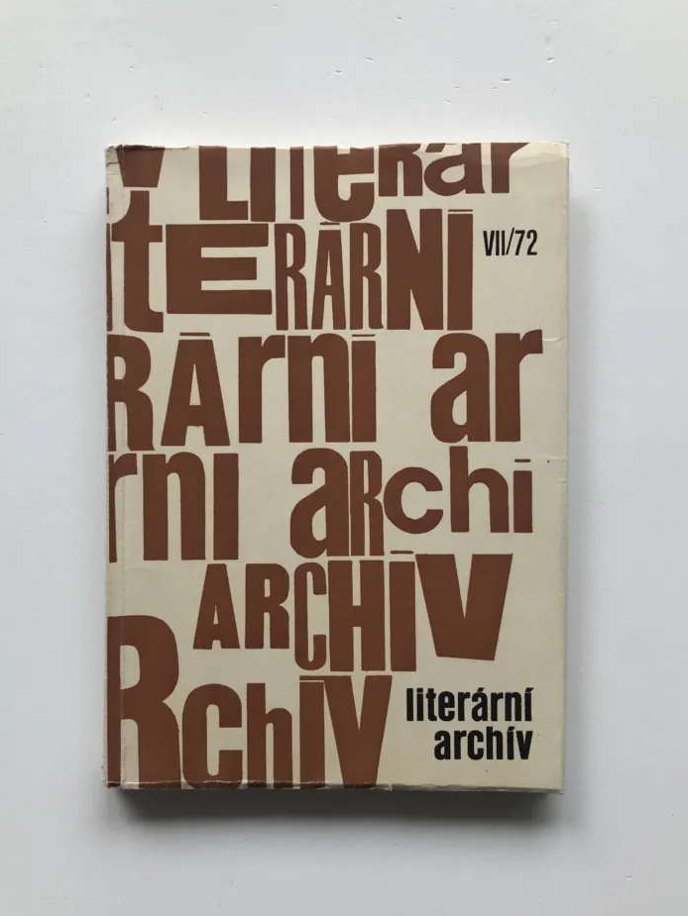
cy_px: 468
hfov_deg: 45.4
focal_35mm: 31
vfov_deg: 58.3
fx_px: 821
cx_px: 316
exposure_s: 1/134
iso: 20
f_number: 1.8
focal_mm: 3.99
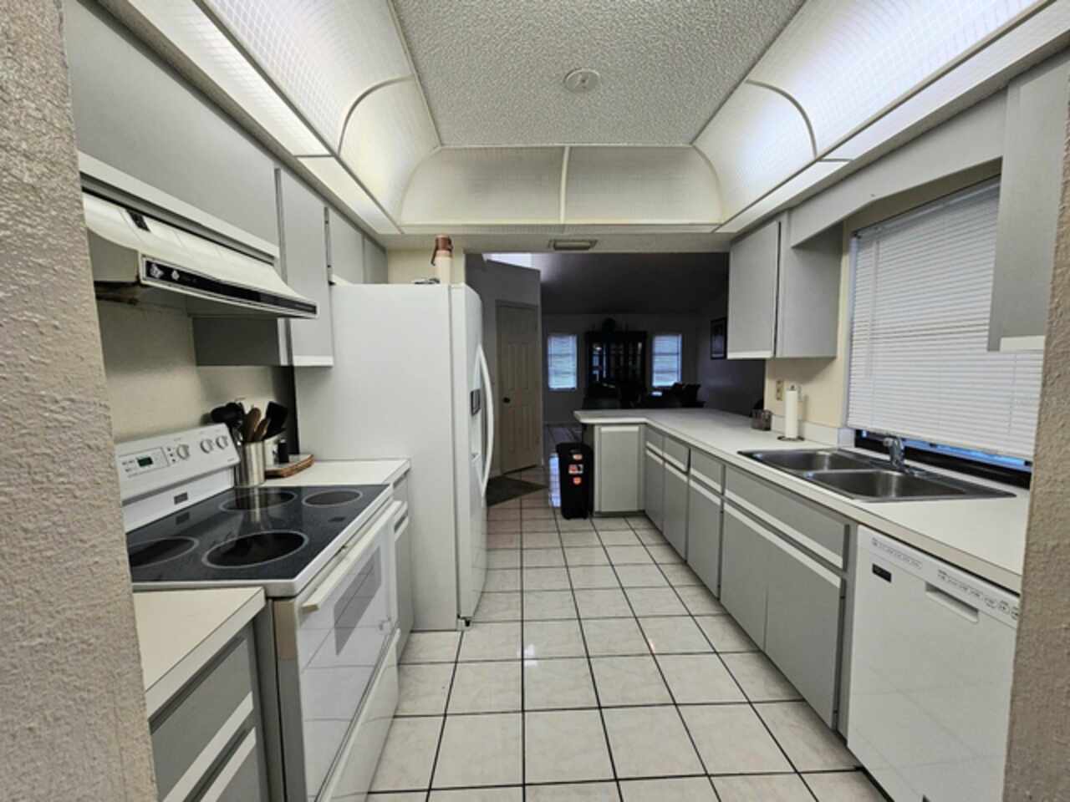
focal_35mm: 13
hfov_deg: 106.2
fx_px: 402
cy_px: 401
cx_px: 535
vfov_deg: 89.9
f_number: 2.2
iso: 80
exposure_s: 1/120
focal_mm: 2.2
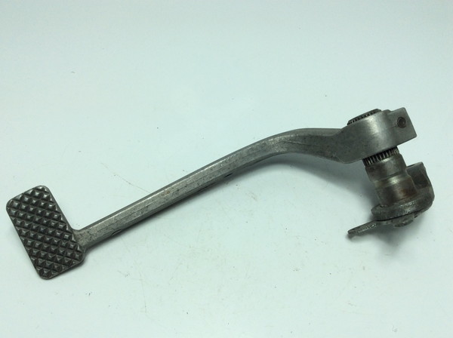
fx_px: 418
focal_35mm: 32
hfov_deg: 56.9
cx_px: 226
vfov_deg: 44.0
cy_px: 169
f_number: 2.4
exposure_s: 1/635
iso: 32
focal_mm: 3.3
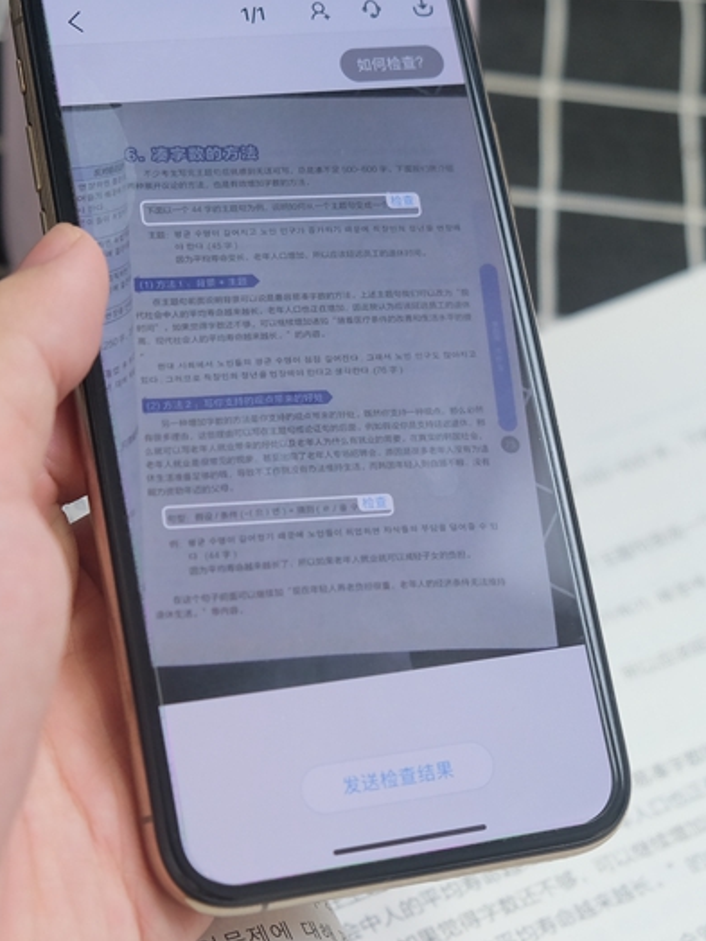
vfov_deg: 24.7
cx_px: 307
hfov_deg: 18.7
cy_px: 427
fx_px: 2148
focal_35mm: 79
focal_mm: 27.7
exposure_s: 1/56
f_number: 3.6
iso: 500
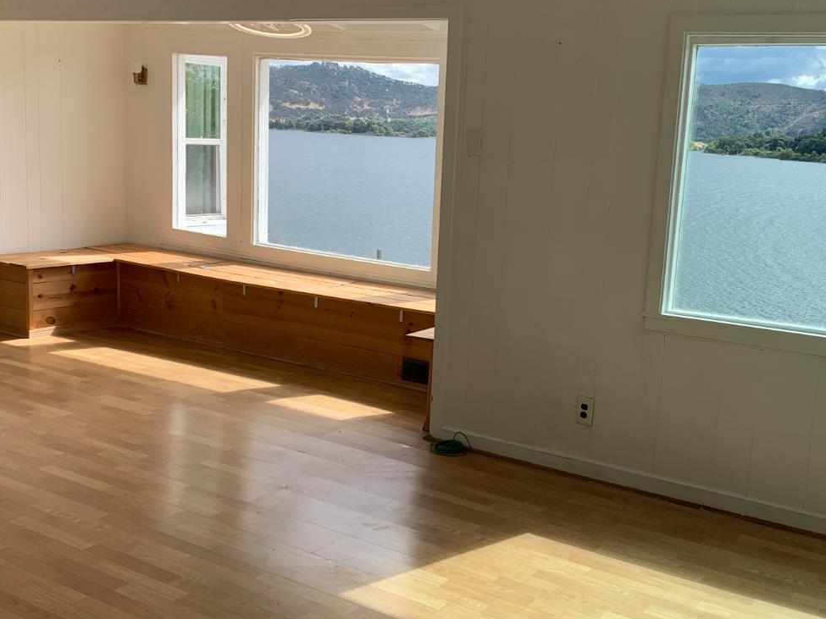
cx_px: 485
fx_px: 954
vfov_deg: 36.0
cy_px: 304
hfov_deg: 46.6
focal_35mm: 40
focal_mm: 4.25
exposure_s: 1/706
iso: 25
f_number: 1.8
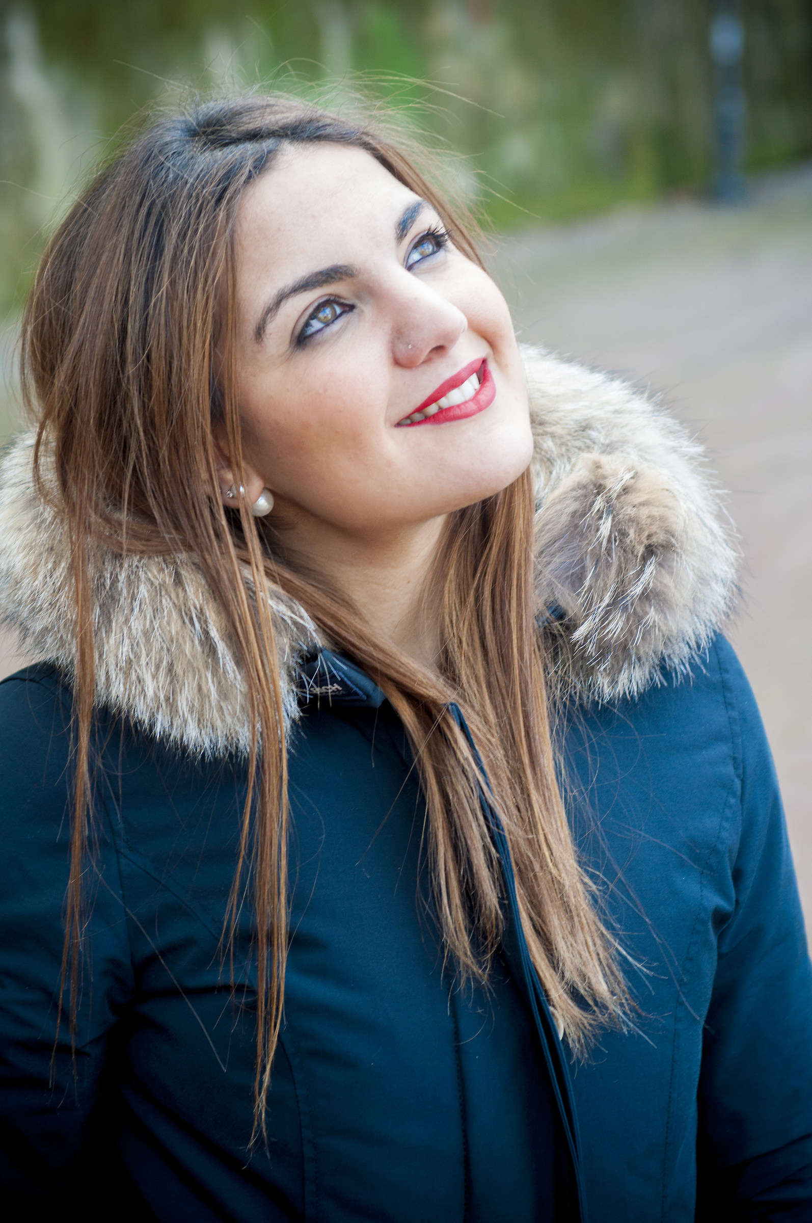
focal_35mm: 105
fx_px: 3561
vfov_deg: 19.5
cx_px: 406
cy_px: 612
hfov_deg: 13.0
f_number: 4.5
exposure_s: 1/100
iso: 500
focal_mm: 70
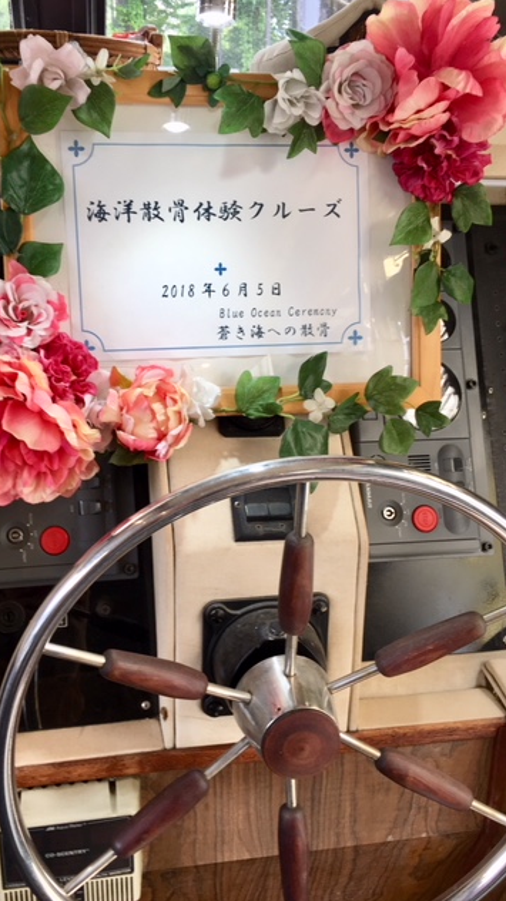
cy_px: 453
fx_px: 764
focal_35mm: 32
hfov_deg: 36.5
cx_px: 204
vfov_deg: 61.0
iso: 25
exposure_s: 1/60
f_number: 2.2
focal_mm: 4.15
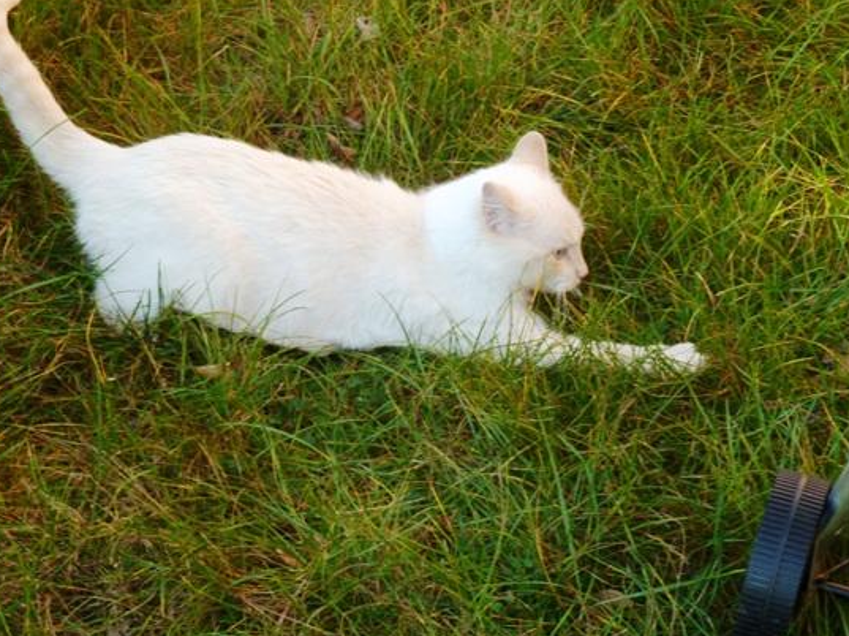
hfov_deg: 19.8
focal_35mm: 99
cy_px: 263
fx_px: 2426
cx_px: 384
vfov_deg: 14.9
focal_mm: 13.7
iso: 80
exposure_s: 1/80
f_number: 4.2
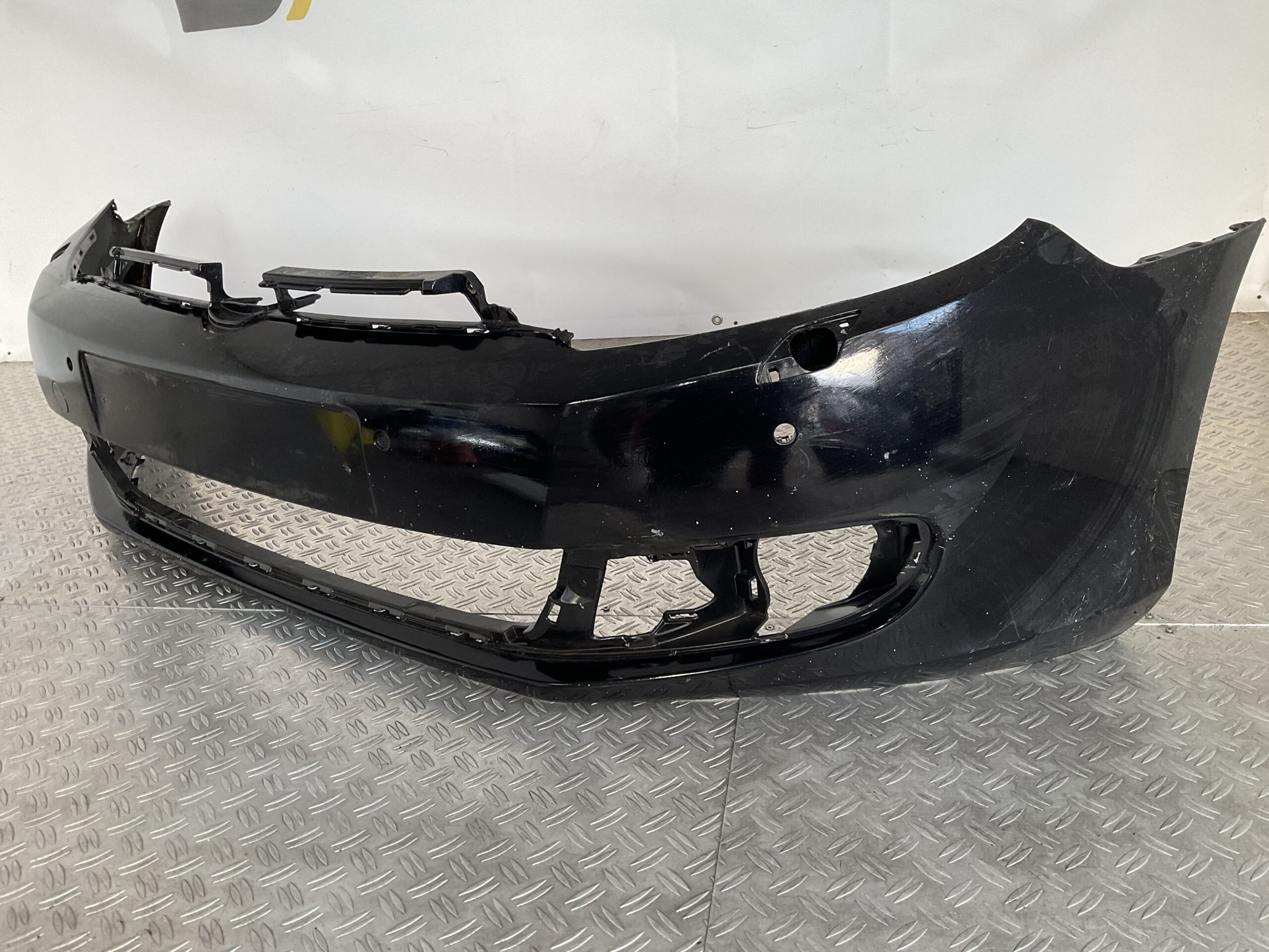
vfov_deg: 48.2
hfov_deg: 61.7
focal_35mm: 29
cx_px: 634
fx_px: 1063
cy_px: 476
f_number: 1.8
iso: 40
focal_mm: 3
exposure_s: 1/50
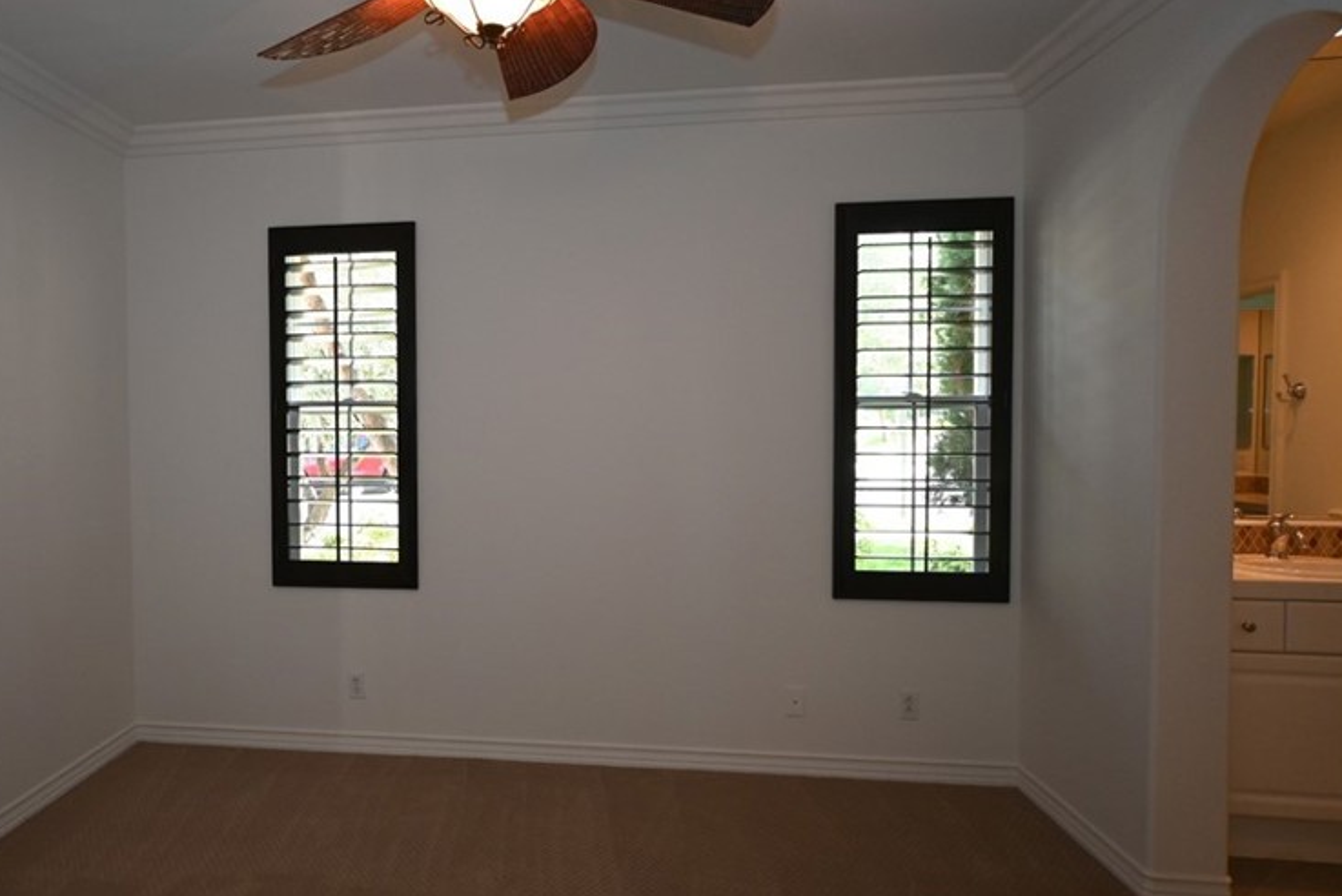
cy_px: 443
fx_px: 932
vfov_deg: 51.3
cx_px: 453
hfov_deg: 69.6
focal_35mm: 25
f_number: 4
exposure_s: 1/60
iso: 500
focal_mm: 12
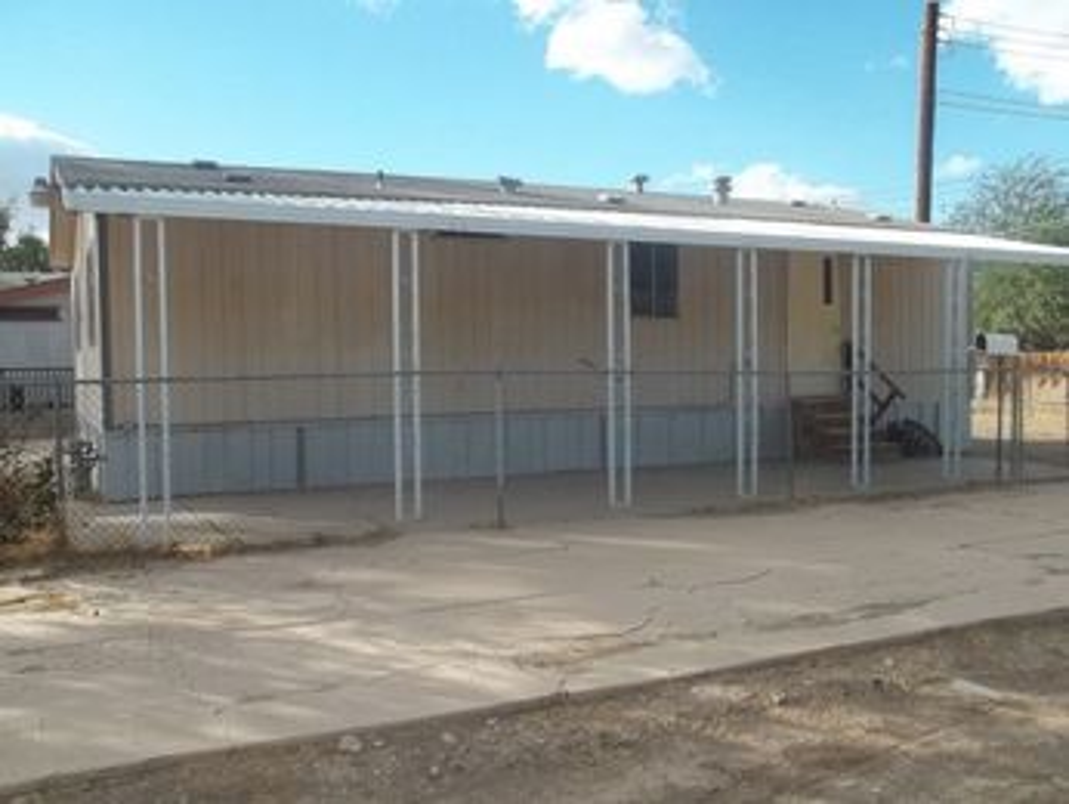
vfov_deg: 43.0
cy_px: 402
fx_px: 1020
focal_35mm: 33
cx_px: 534
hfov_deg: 55.3
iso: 64
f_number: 8
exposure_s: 1/100
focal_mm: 5.9
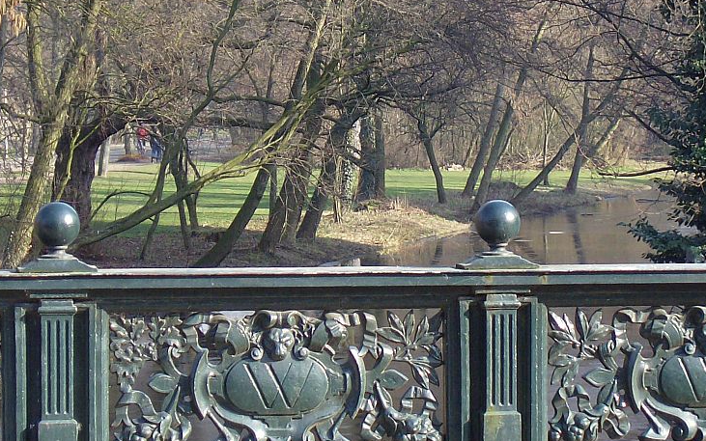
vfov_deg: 8.2
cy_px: 96
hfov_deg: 13.1
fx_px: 3079
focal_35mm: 160
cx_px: 342
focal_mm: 18
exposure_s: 1/146
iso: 100
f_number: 4.8
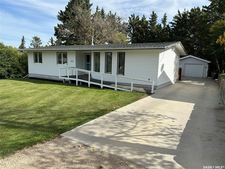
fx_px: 169
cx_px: 112
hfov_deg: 67.3
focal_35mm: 26
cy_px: 84
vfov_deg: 53.1
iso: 50
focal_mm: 5.7
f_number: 1.5
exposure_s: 1/3704
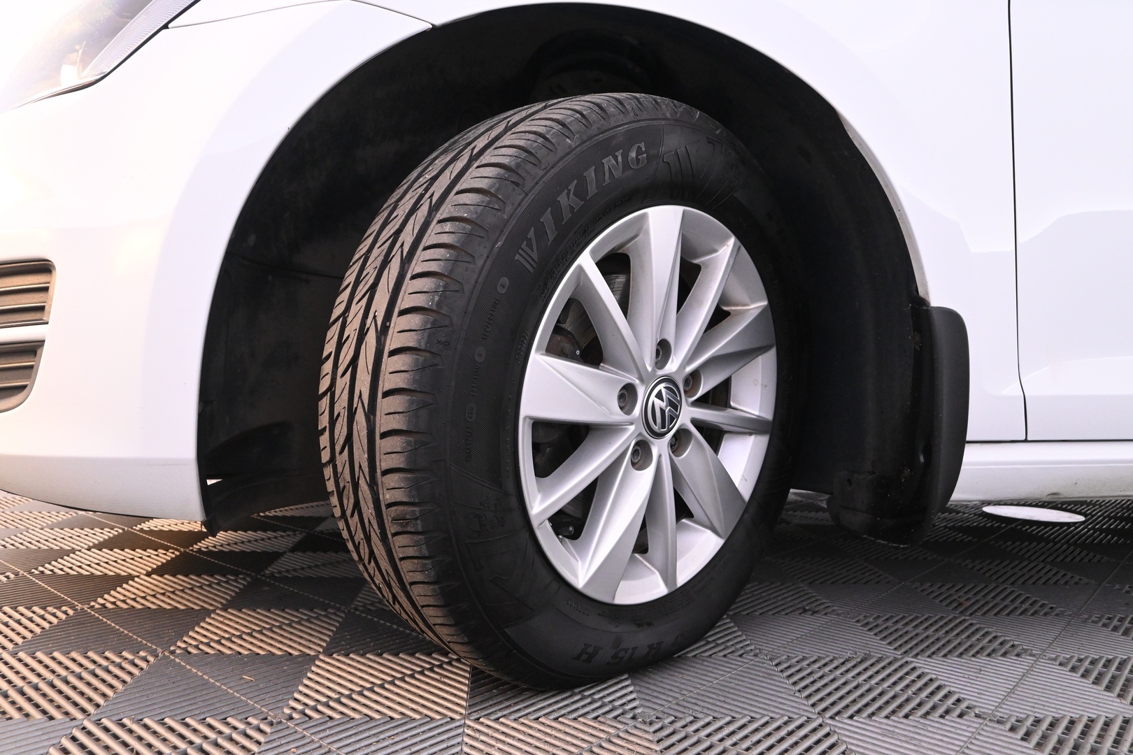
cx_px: 566
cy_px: 378
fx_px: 826
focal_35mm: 26
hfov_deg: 68.9
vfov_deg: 49.1
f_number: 5.6
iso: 2500
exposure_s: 1/30
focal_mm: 17.5
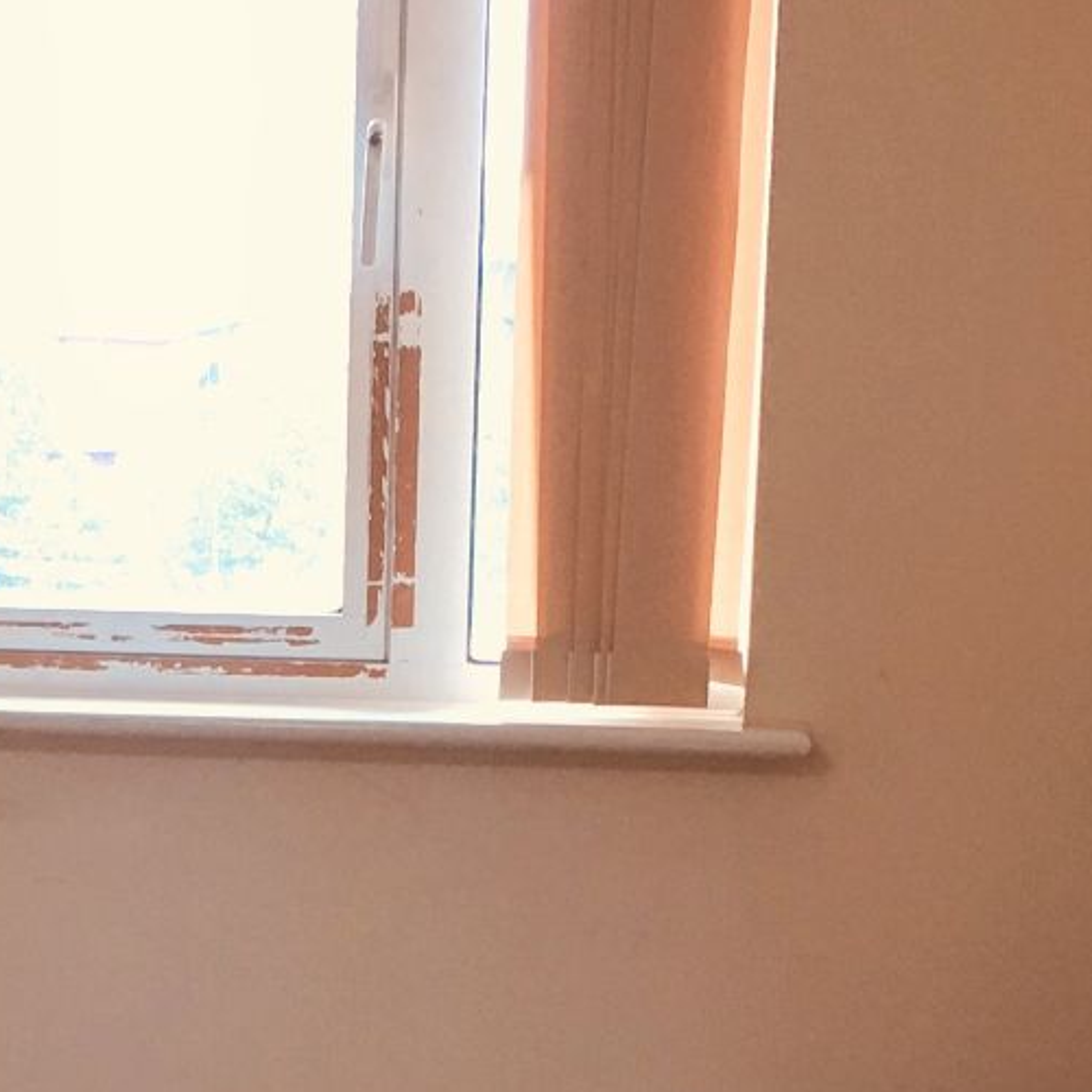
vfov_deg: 16.3
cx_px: 181
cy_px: 1009
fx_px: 3747
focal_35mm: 105
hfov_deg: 16.4
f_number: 2.2
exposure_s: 1/33
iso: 50
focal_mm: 4.15
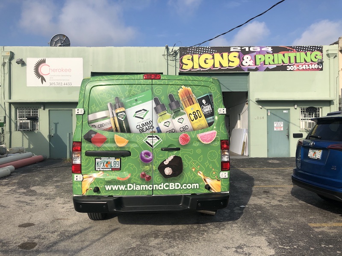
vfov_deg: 49.7
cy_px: 128
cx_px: 171
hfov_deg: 63.4
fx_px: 277
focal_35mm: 28
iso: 20
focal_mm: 4
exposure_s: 1/3003
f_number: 1.8
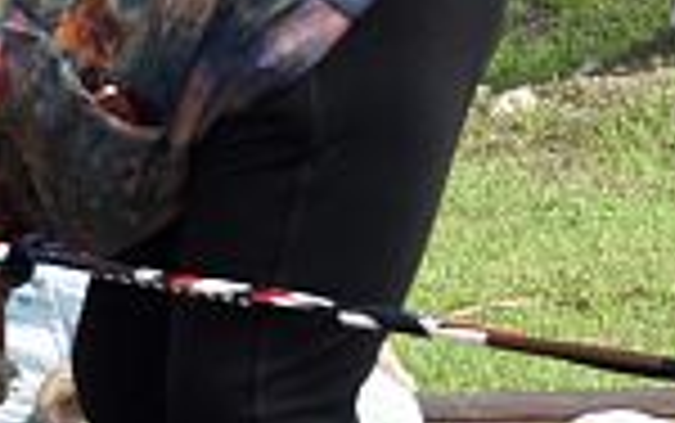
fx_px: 18023
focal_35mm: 979
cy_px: -2
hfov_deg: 2.1
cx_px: 130
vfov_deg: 1.3
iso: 100
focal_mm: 120
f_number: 7.1
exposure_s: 1/125
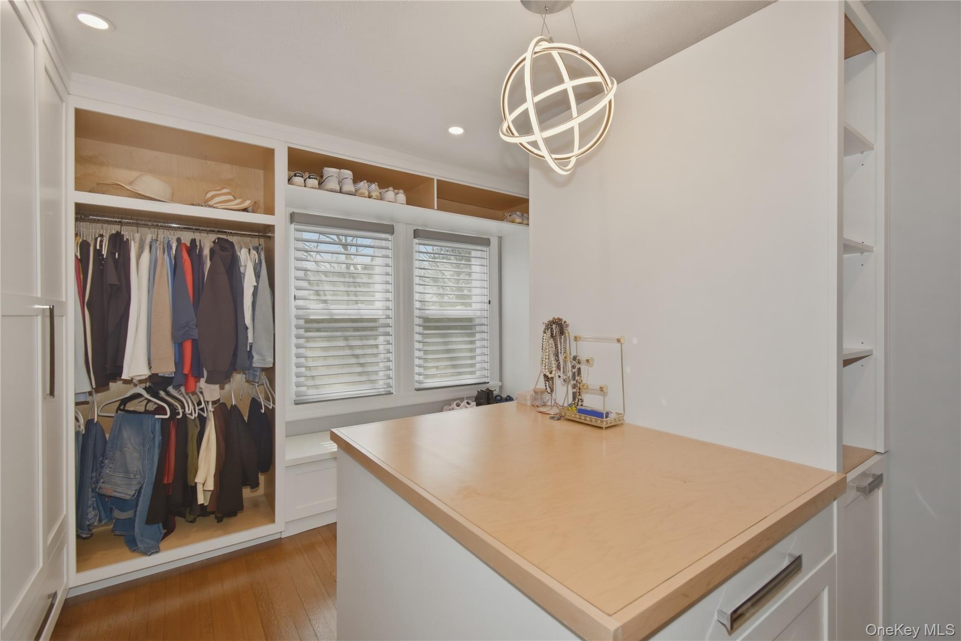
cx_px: 480
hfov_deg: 100.4
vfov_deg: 77.3
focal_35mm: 15
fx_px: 400
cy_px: 320
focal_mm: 10
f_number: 5.6
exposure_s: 1/125
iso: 110
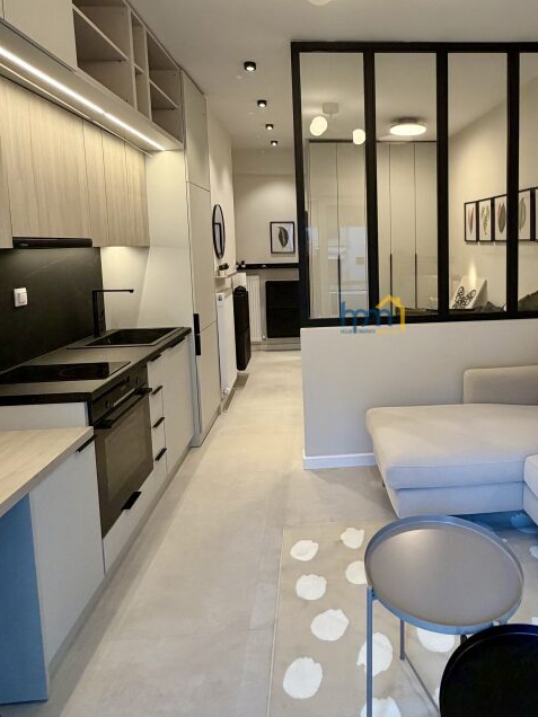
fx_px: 456
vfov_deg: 75.6
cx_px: 345
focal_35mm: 22
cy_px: 287
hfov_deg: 60.1
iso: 200
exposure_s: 1/100
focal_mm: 2.22
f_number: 2.2
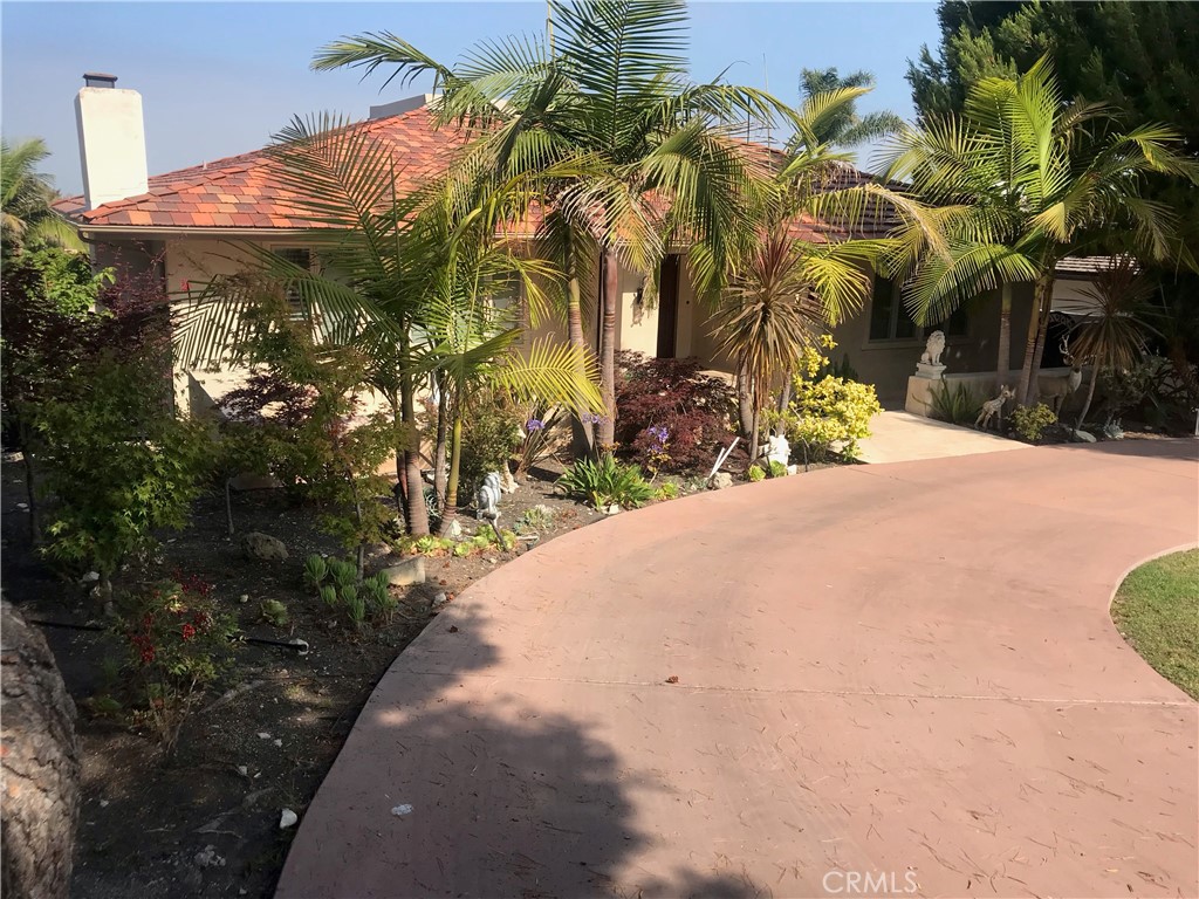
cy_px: 450
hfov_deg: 63.4
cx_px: 600
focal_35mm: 28
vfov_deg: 49.7
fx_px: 970
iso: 20
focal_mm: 3.99
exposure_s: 1/1650
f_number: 1.8
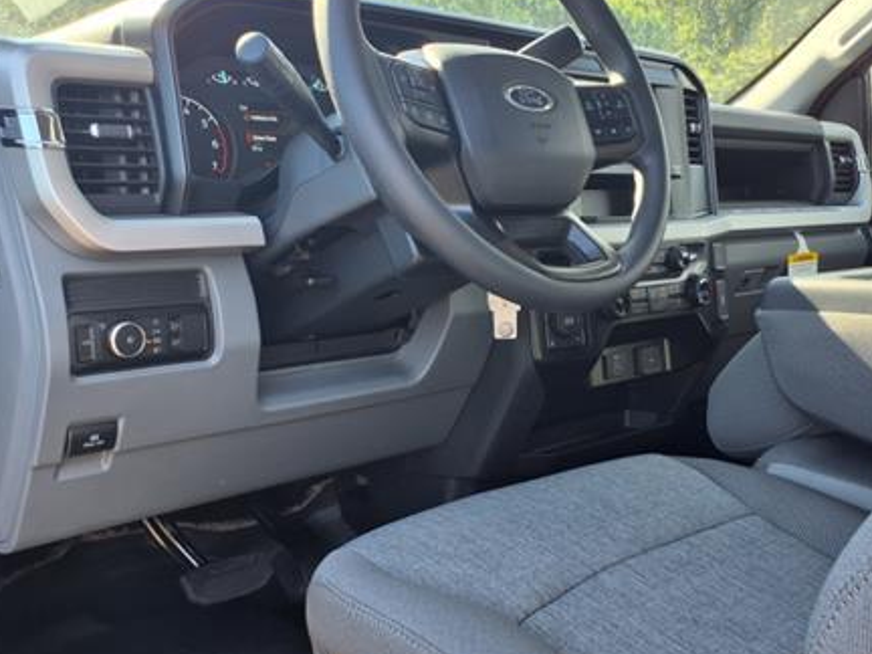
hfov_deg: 46.5
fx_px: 1008
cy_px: 361
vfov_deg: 35.9
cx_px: 535
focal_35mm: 40
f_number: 1.9
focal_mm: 3.58
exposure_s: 1/161
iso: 40
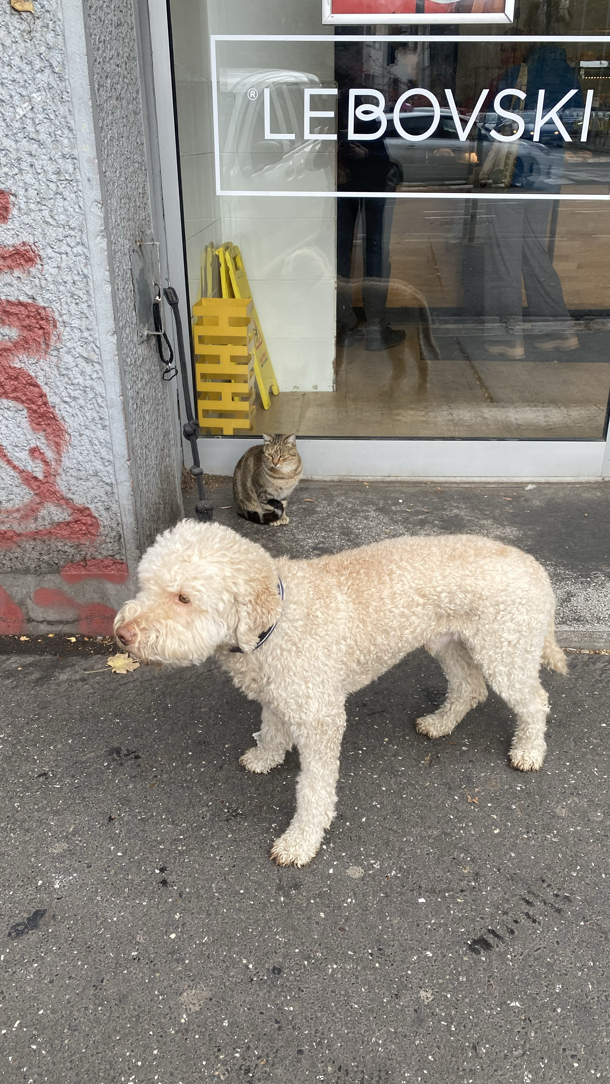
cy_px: 540
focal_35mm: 29
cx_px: 315
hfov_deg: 40.2
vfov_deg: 66.1
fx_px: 834
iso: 32
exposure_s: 1/485
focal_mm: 4.25
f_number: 1.8
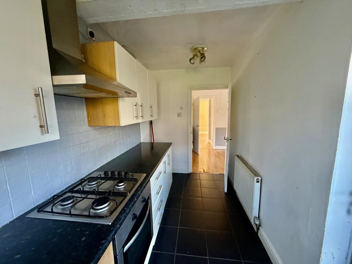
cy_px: 132
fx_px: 142
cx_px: 176
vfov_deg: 85.7
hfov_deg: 102.1
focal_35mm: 14
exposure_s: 1/99
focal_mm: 2.22
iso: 320
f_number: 2.2
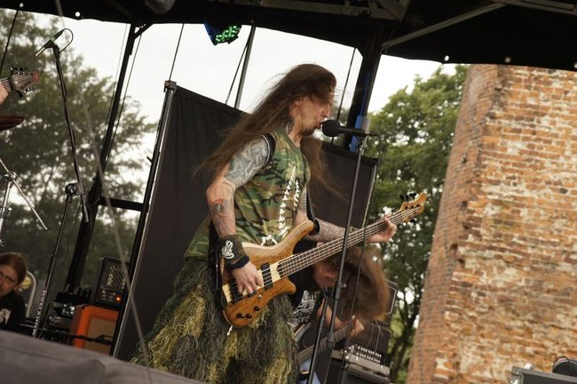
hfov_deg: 19.5
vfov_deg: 13.0
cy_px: 192
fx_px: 1681
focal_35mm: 105
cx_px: 288
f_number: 6.3
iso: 100
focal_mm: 70
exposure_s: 1/125
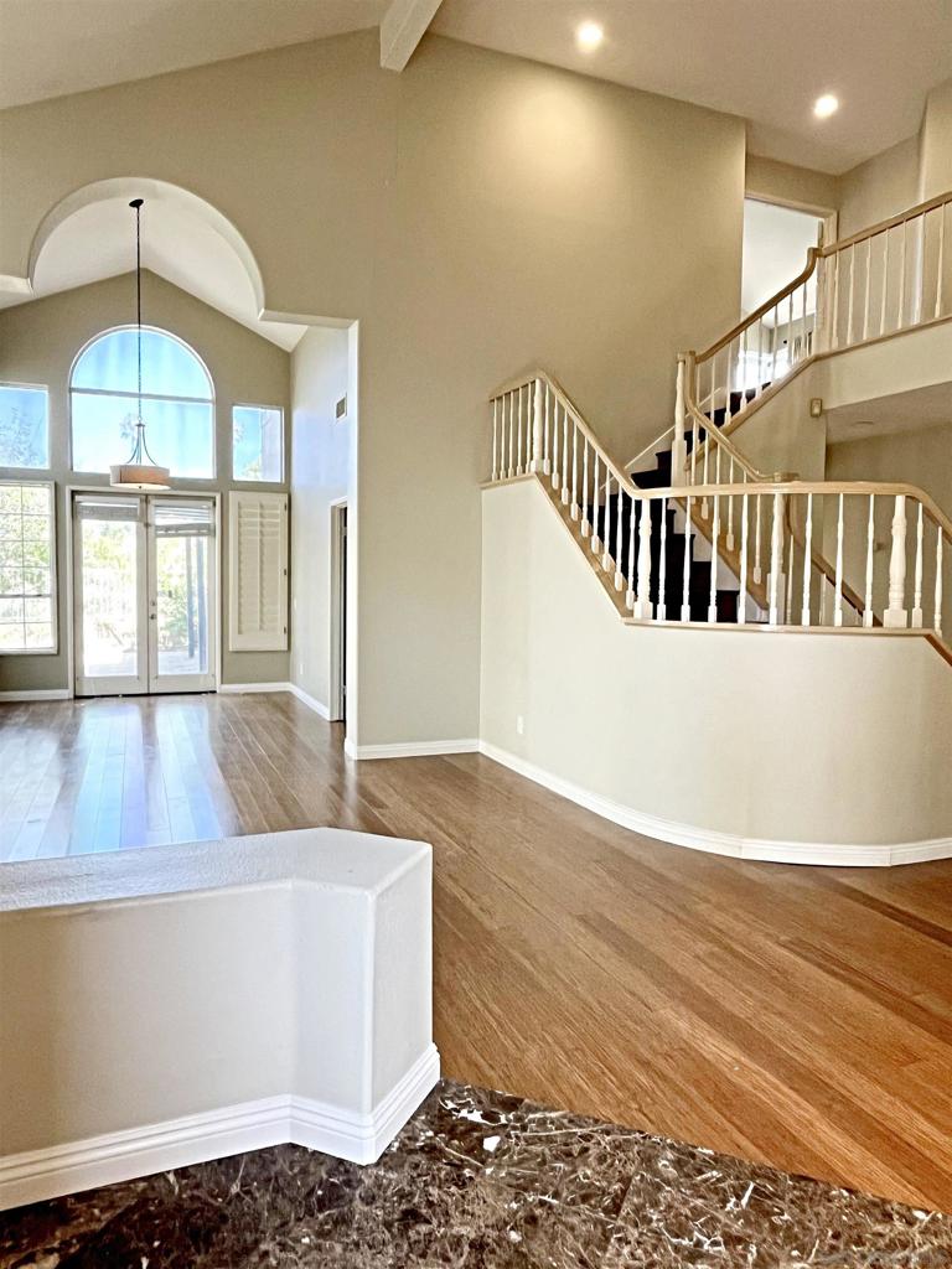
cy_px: 634
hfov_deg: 61.1
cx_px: 476
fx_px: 807
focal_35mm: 22
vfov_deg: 76.4
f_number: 2.4
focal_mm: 1.54
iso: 250
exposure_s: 1/120
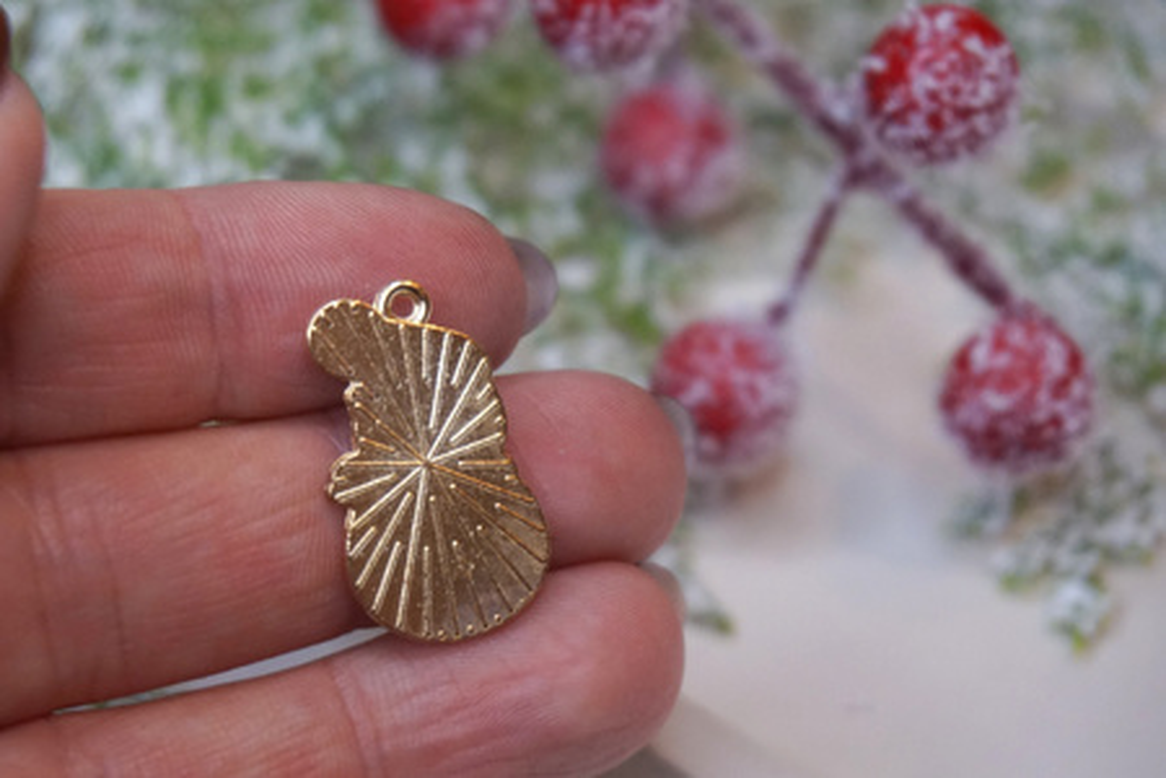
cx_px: 583
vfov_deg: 21.6
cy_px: 389
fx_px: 2040
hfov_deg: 31.9
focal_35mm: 63
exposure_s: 1/80
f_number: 5.6
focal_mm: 42
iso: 1600
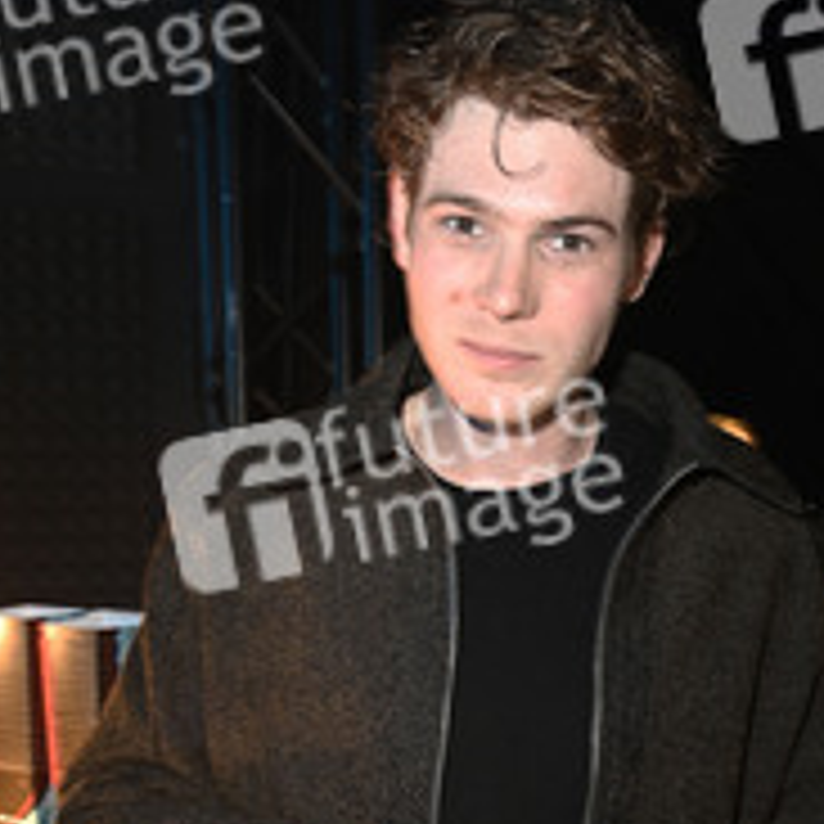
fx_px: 1400
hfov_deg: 32.6
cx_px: 522
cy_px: 711
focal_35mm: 52
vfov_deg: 31.5
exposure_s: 1/20
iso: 2000
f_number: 5.6
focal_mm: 28
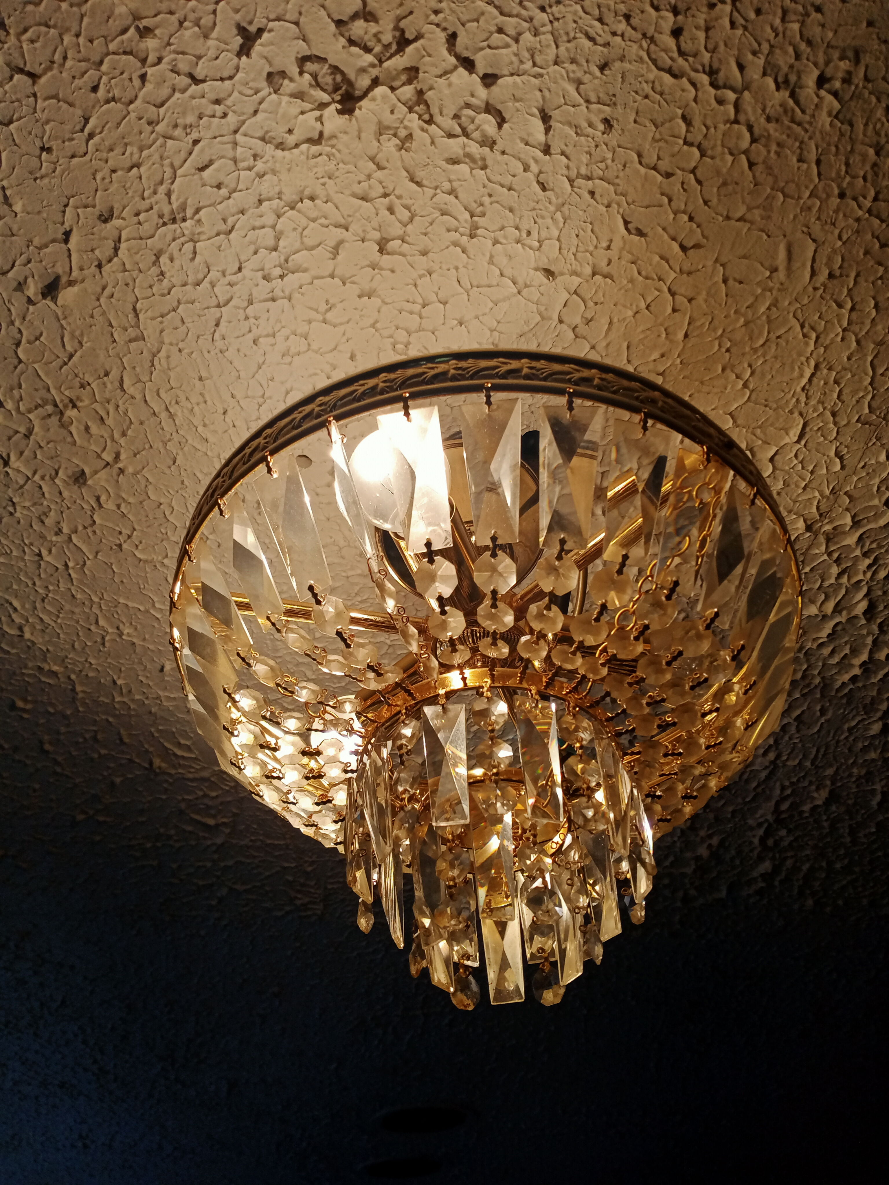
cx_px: 444
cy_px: 592
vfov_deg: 63.4
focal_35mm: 28
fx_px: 959
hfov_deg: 49.7
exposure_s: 1/169
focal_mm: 4.05
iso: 113
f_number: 1.8
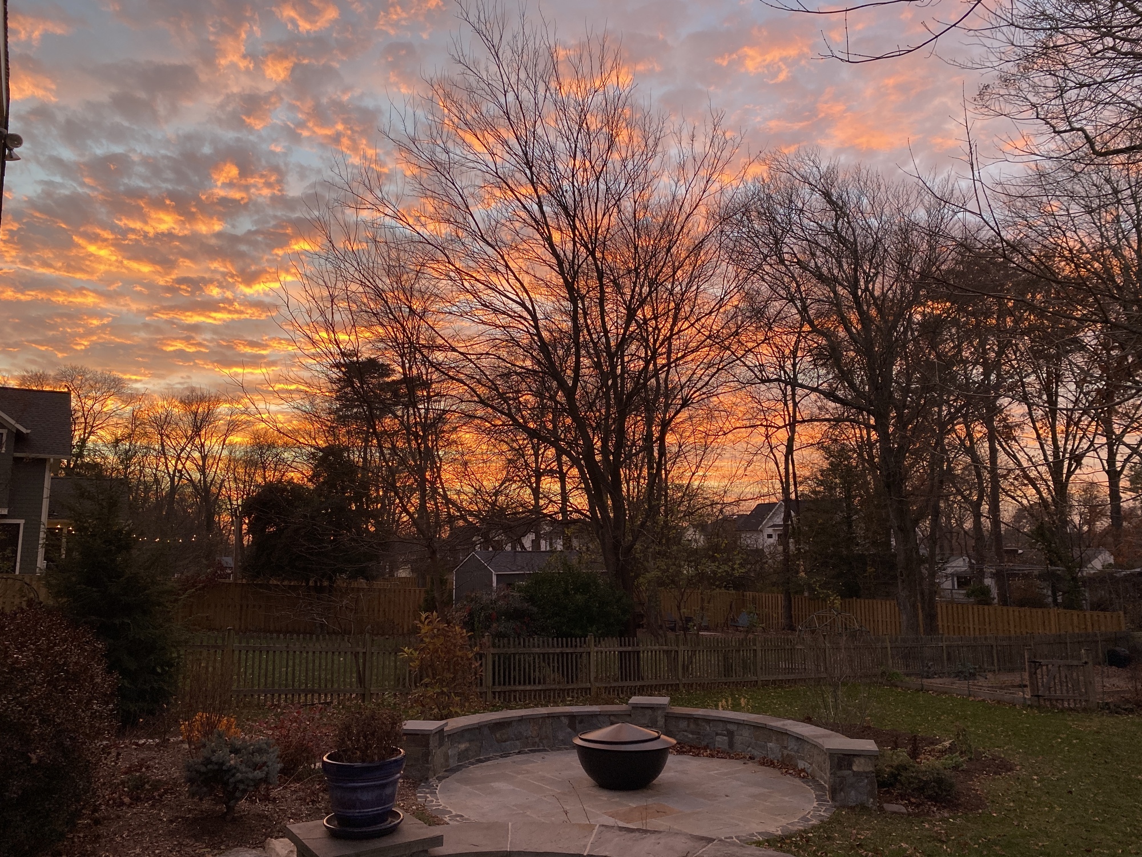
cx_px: 571
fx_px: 858
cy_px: 428
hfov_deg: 67.3
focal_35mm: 26
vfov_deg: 53.1
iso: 100
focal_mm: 4.25
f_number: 1.8
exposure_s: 1/122
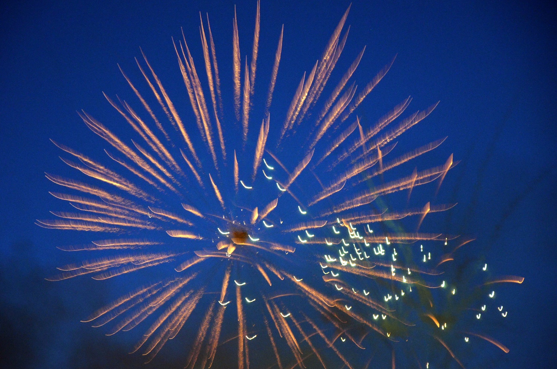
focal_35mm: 170
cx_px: 267
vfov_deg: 8.1
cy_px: 178
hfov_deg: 12.1
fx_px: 2618
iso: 1600
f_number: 5.6
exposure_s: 1/8
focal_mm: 105
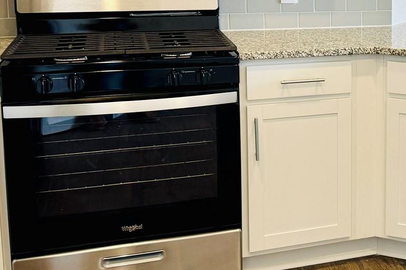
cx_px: 471
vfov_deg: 20.3
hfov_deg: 27.3
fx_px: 744
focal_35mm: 66
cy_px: 50
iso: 125
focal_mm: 6.76
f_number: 1.78
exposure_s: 1/120
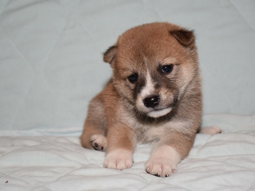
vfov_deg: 19.4
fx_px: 560
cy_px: 96
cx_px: 143
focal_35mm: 76
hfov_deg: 25.6
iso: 400
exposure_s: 1/60
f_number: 5.3
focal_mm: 46
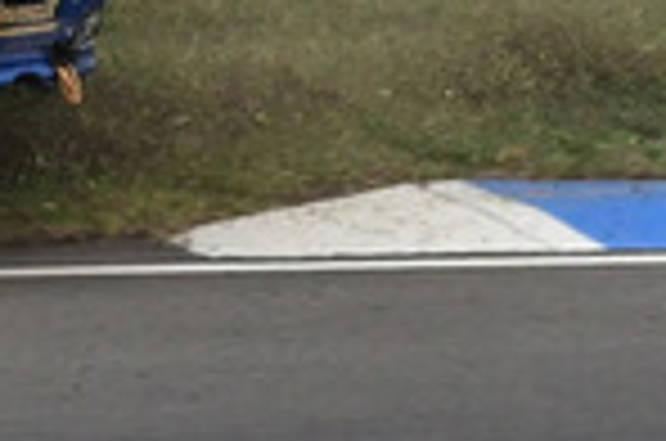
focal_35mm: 2603
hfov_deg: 0.8
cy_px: -544
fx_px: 48052
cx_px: -706
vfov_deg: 0.5
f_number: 11
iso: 800
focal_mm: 320
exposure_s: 1/640
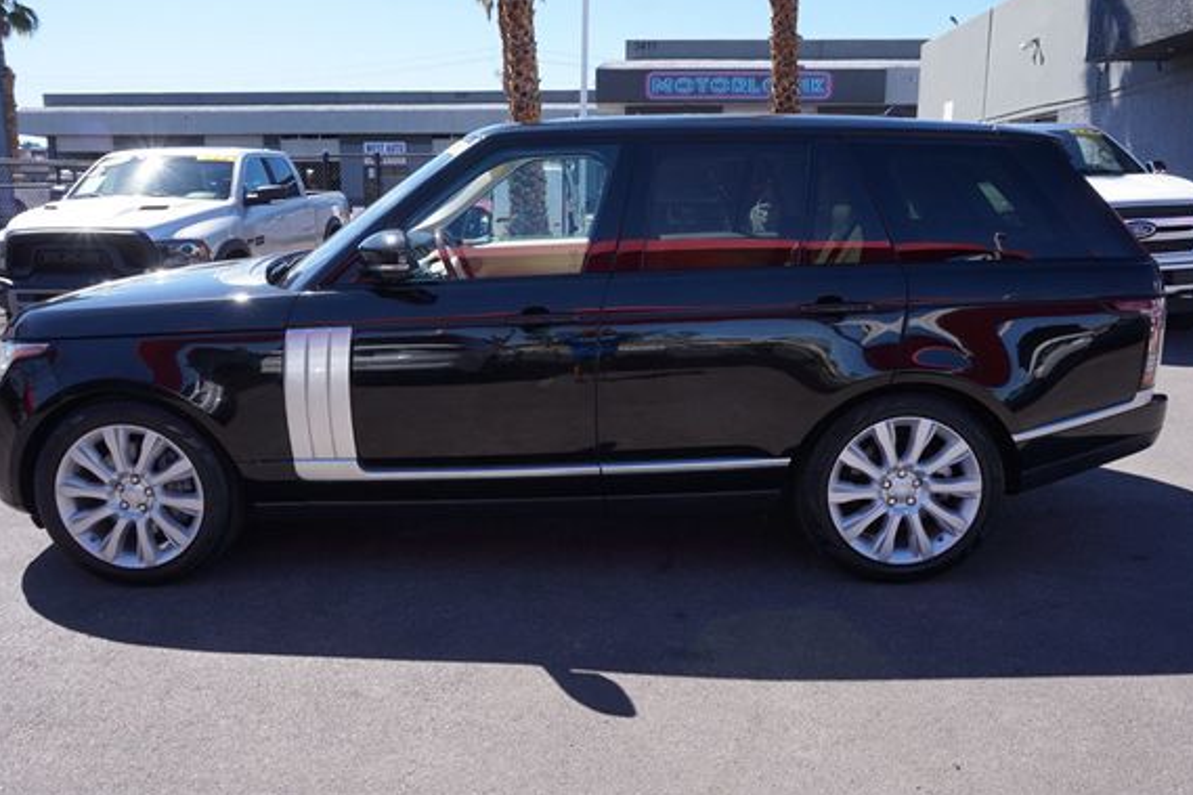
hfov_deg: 67.4
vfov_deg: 47.8
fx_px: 894
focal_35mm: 27
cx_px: 583
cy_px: 361
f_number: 9
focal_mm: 16
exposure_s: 1/100
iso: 100
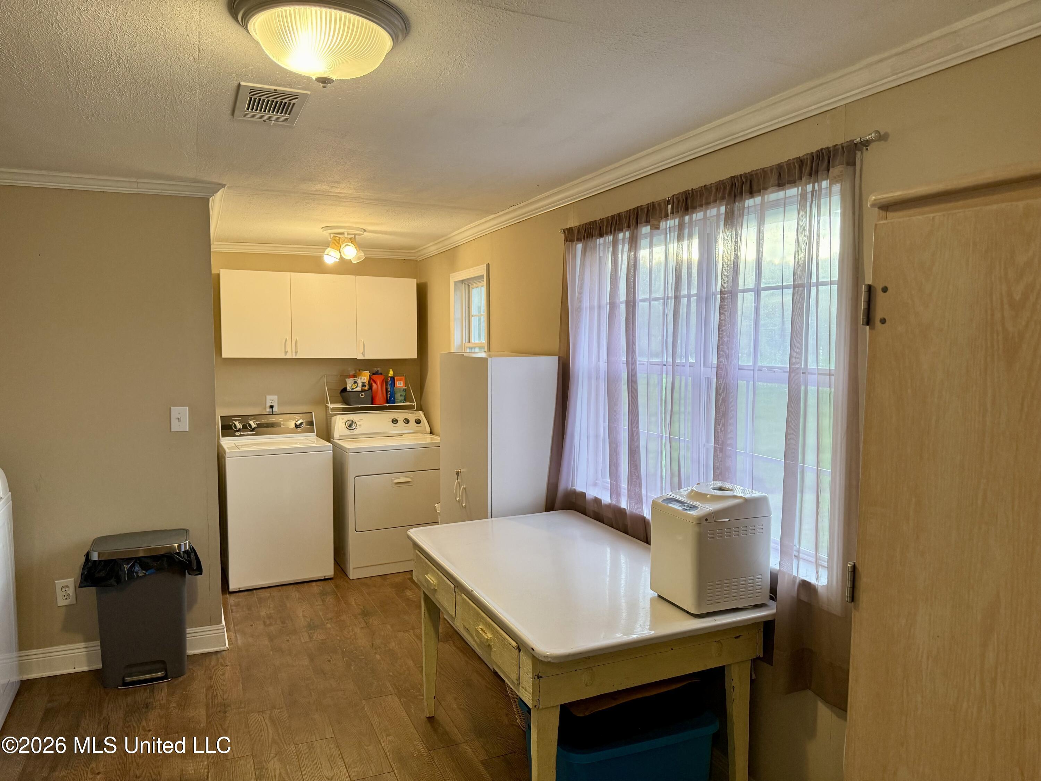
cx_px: 520
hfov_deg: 71.6
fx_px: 722
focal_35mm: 24
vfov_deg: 56.8
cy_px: 390
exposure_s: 1/120
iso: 200
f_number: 1.78
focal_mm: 6.76
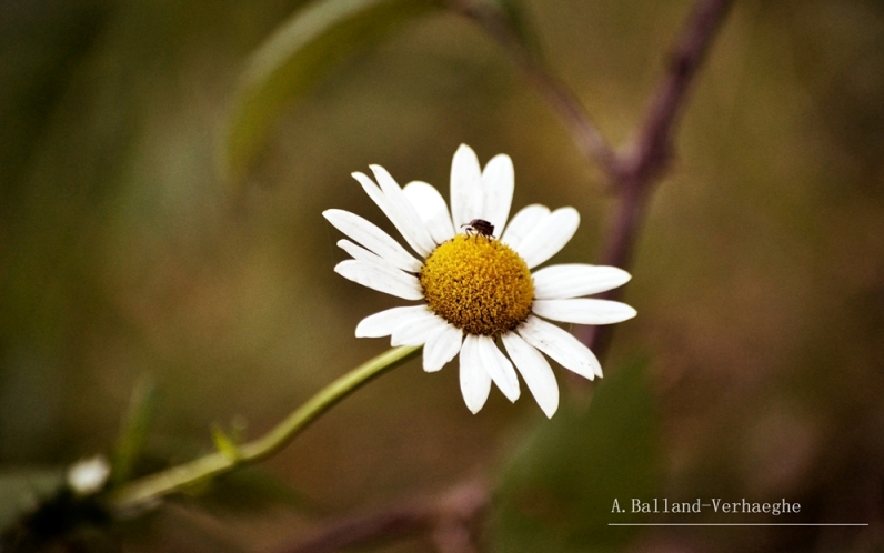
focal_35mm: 338
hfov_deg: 6.2
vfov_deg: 3.9
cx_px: 443
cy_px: 260
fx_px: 8145
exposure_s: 1/250
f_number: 5.3
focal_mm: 220
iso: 1600
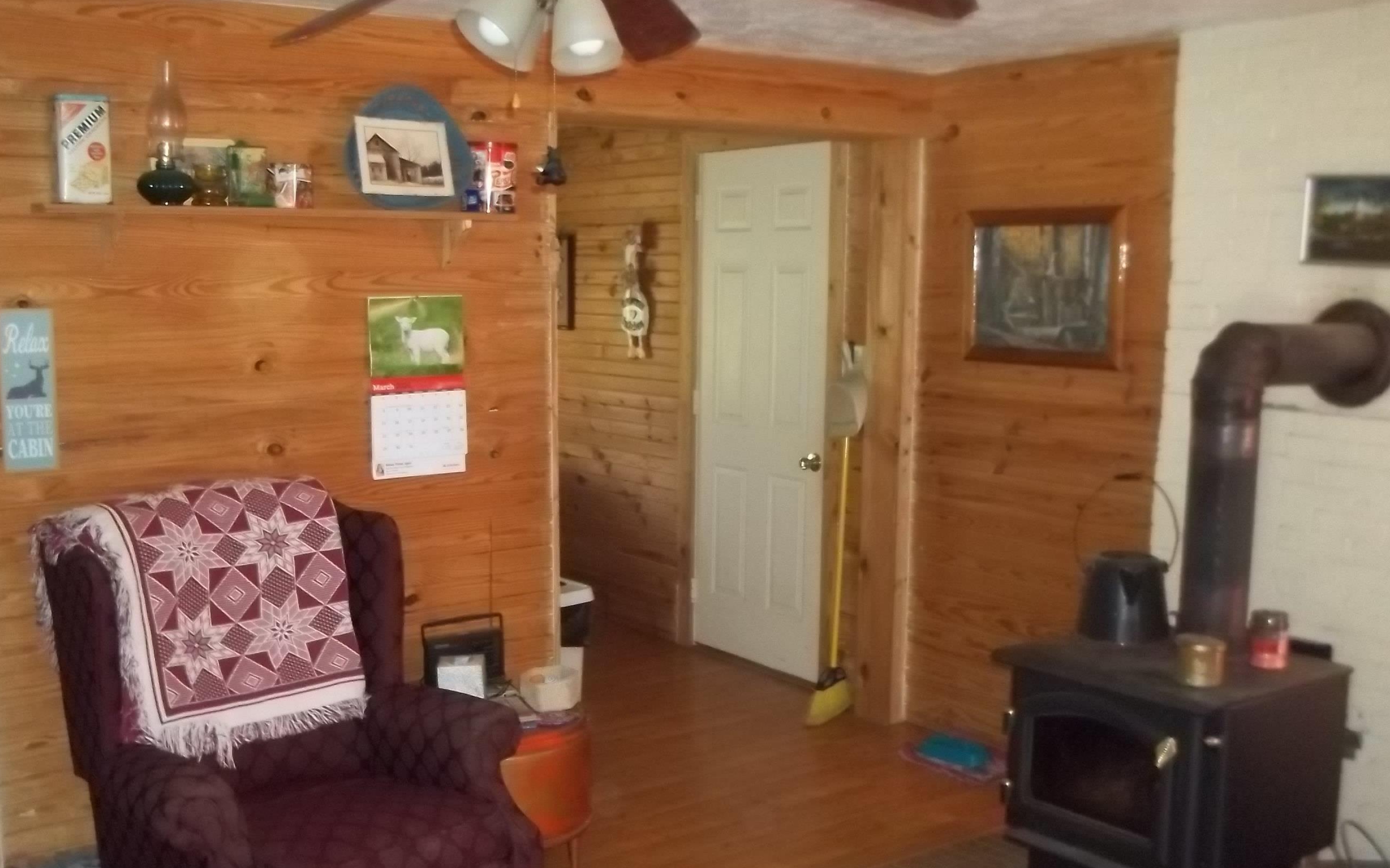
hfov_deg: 50.3
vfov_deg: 32.7
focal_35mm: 39
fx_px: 1477
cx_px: 617
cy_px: 507
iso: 400
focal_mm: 5.9
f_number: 3.3
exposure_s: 1/30
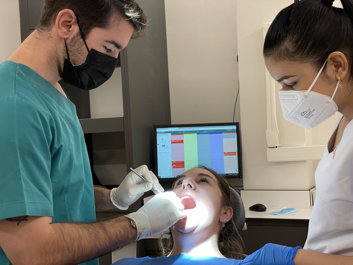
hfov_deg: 36.8
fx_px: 530
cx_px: 176
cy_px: 132
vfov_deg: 28.0
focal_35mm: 52
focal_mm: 6
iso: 160
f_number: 2
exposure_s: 1/100
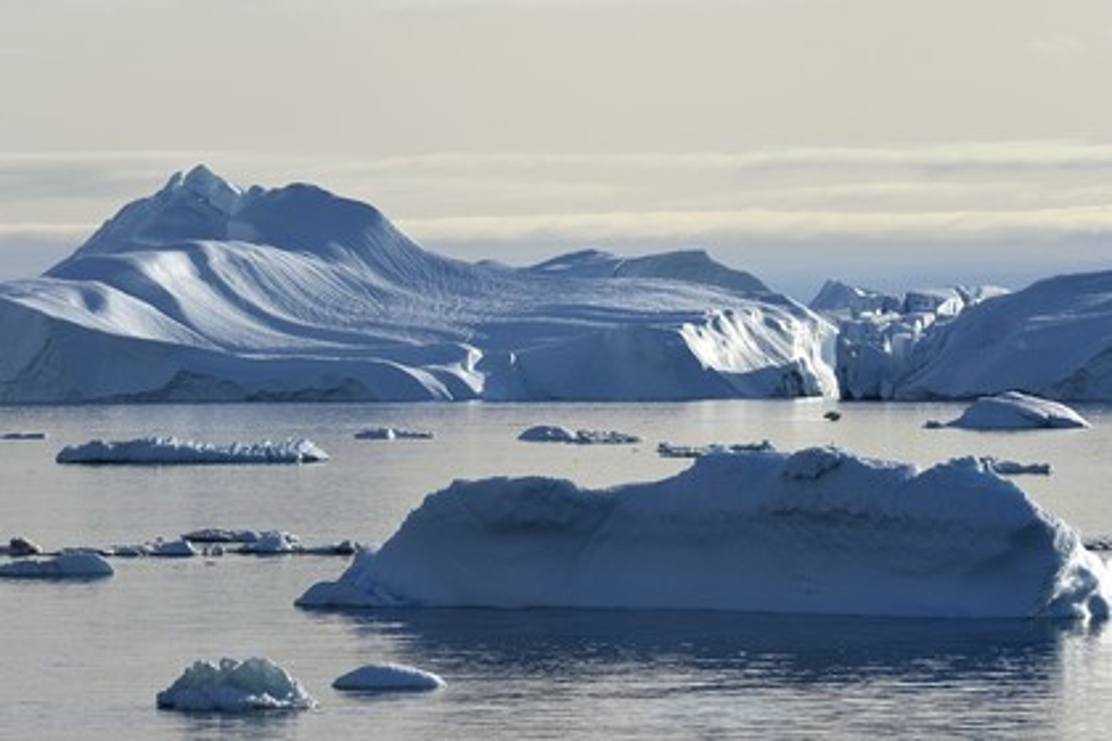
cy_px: 370
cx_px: 556
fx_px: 8648
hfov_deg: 7.4
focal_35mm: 280
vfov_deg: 4.9
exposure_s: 1/640
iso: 200
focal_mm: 280
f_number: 10
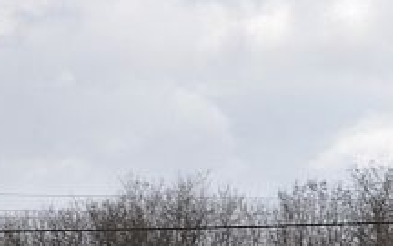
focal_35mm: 197
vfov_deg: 6.5
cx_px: 804
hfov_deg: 9.8
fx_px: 2110
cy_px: 408
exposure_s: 1/1000
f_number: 4.5
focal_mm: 26
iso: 400
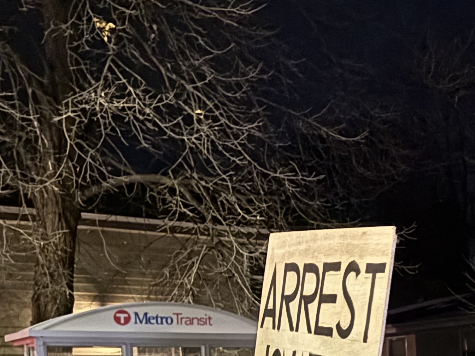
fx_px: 1070
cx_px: 668
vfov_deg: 17.7
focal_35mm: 78
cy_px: 460
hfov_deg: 21.7
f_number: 1.6
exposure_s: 1/15
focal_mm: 5.96
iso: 1600
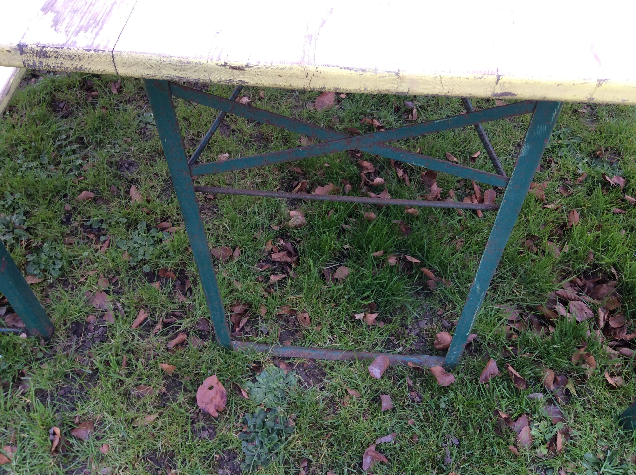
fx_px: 587
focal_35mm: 32
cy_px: 238
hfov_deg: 56.9
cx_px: 318
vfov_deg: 44.1
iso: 50
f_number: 2.4
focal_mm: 3.3
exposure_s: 1/100
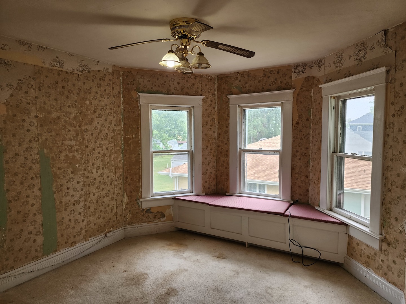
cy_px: 152
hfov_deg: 73.9
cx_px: 203
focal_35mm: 23
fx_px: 270
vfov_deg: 58.9
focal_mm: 6.4
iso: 100
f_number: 1.8
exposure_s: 1/180
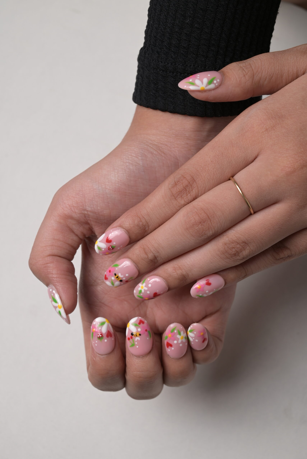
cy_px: 230
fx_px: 895
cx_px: 154
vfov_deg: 28.8
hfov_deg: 19.5
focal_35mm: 70
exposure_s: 1/160
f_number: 9
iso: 160
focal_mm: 70
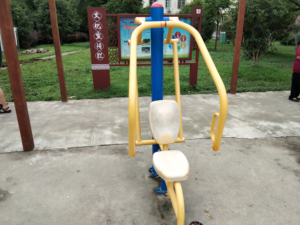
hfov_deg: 58.4
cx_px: 150
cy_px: 112
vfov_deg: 45.4
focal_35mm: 31
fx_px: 269
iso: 50
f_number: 2.2
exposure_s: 1/305
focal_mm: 3.69
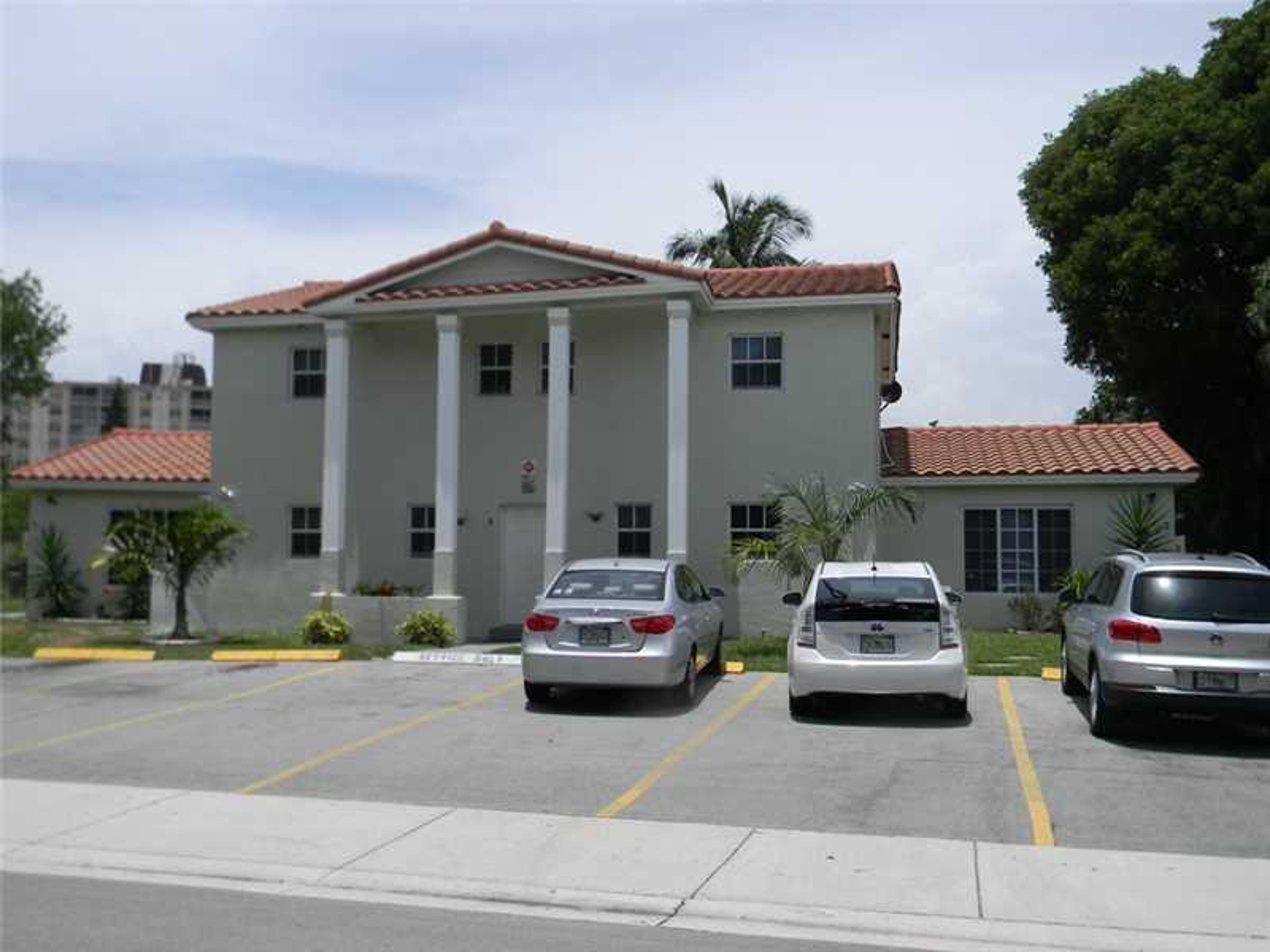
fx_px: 1321
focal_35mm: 36
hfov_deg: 51.4
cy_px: 476
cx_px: 635
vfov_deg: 39.7
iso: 80
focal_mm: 6.4
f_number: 7.4
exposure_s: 1/382
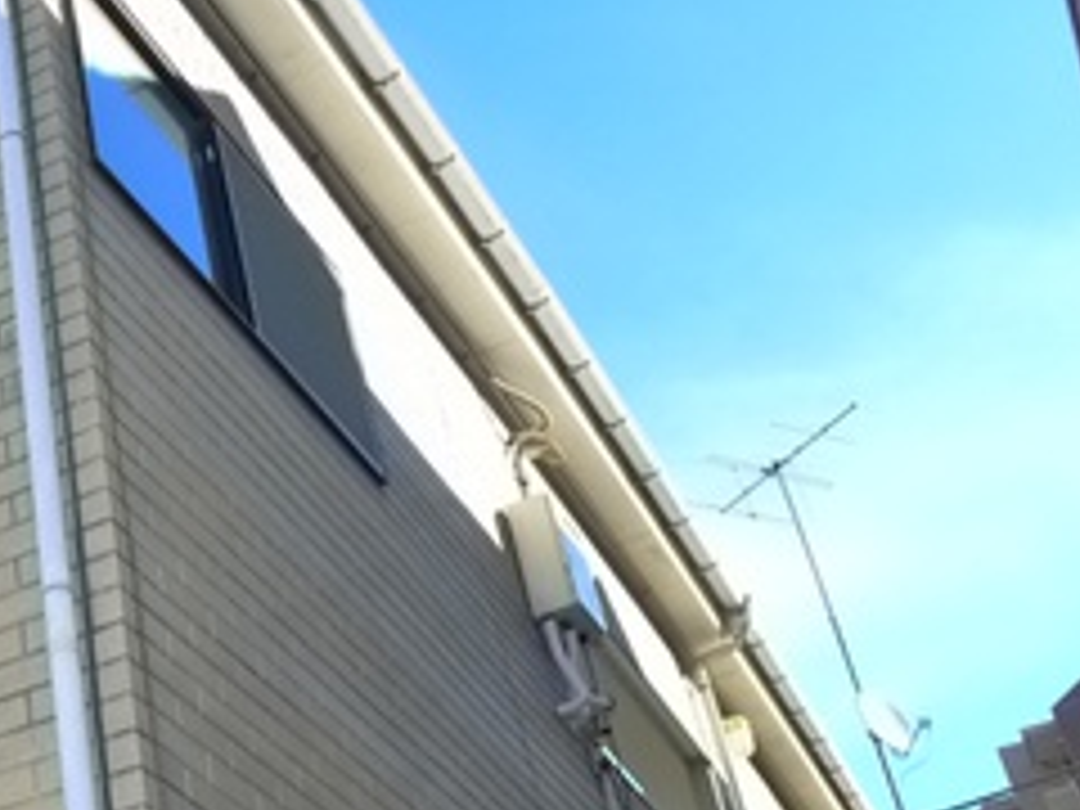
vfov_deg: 20.9
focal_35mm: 70
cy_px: 551
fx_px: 2184
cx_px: -216
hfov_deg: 25.0
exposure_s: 1/500
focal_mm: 5.1
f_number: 2.8
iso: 400
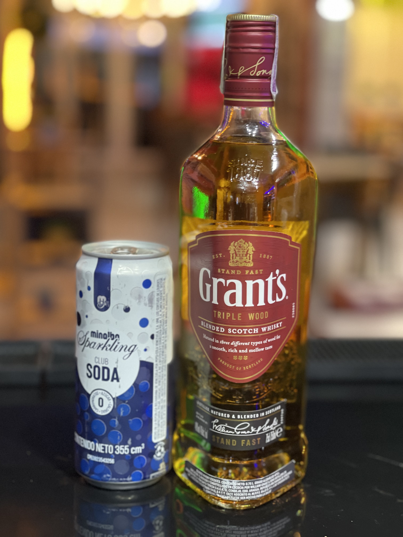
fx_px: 993
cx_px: 202
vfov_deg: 30.3
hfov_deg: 22.9
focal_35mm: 64
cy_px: 268
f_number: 2.2
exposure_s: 1/24
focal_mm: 7.5
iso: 320
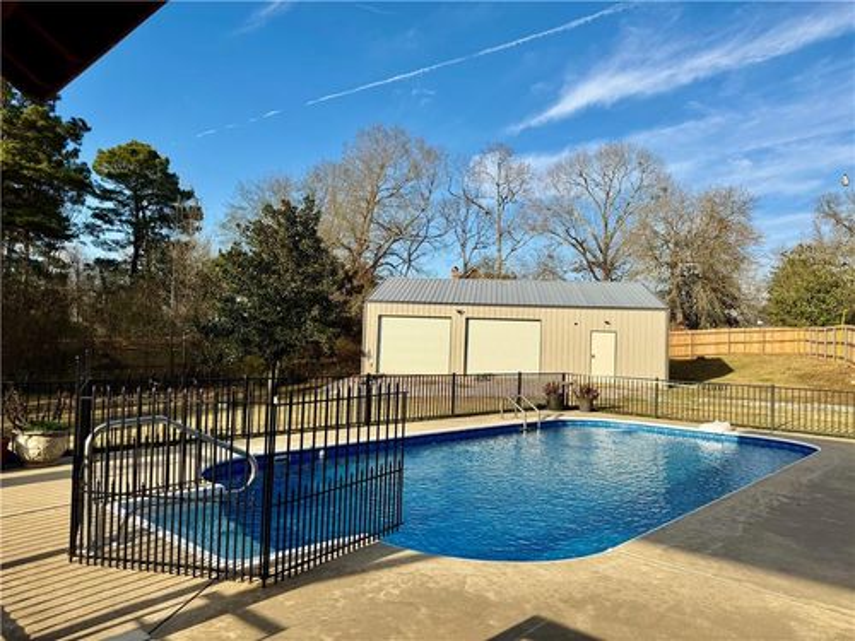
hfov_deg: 71.6
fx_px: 593
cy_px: 320
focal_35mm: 24
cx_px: 428
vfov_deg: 56.8
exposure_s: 1/3425
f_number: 1.78
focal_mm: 6.76
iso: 80
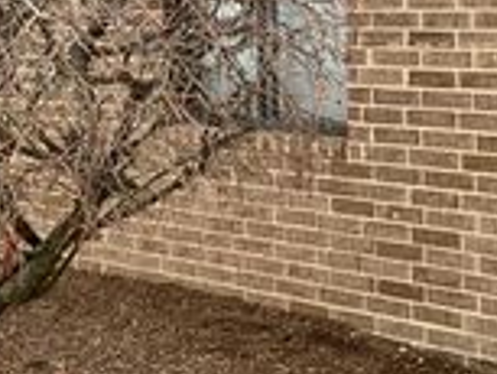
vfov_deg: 17.1
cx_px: 296
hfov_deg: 23.0
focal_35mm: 85
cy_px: 28
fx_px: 1221
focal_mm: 4.25
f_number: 1.8
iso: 40
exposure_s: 1/121
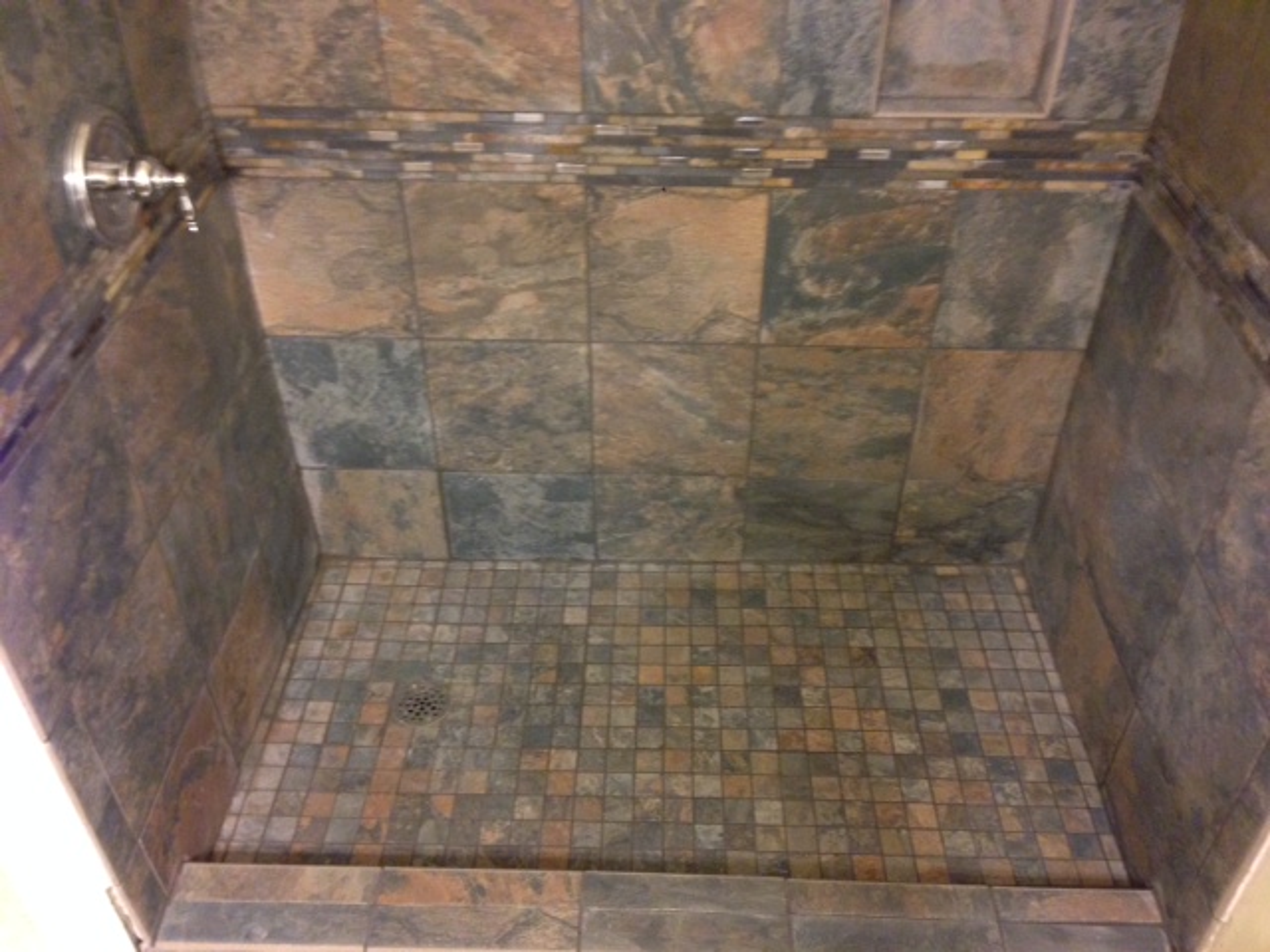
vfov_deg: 42.9
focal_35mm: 33
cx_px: 635
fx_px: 1211
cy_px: 476
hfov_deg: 55.4
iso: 400
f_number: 2.4
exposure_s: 1/15
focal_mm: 4.12
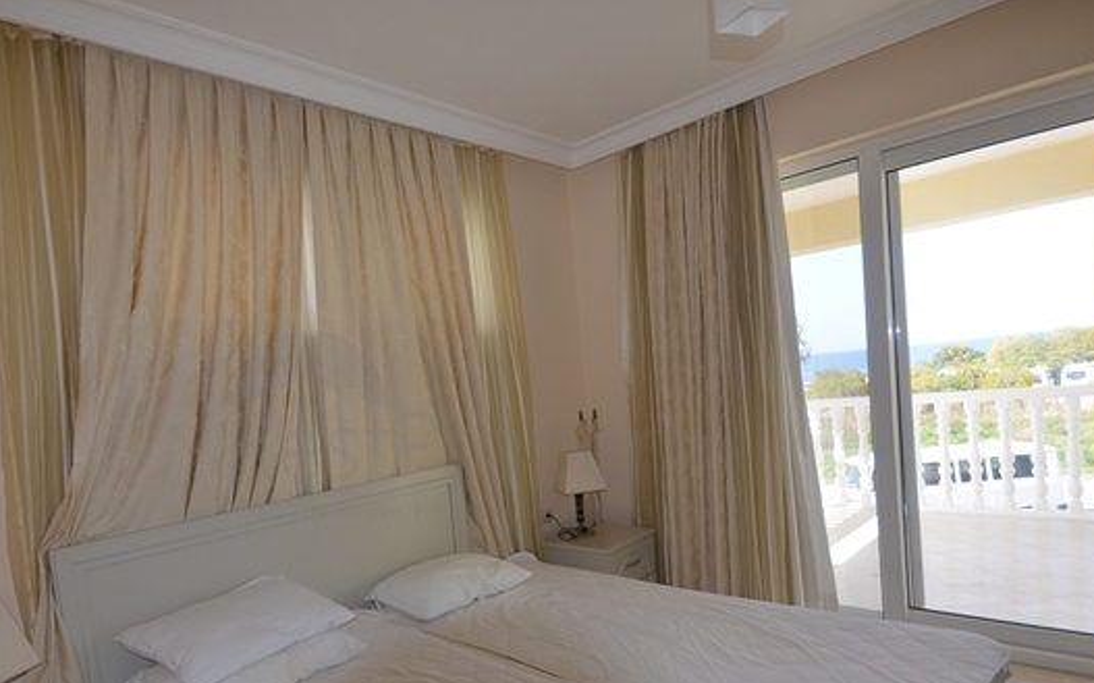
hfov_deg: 82.0
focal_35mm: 21
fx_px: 626
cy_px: 430
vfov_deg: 56.5
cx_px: 483
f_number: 5.6
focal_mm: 10
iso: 320
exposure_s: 1/200
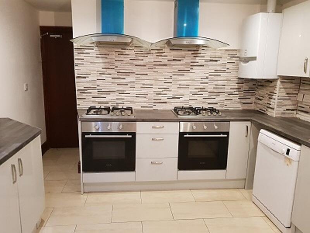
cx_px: 155
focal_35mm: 26
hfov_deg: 67.3
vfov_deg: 53.1
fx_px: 233
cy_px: 116
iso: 500
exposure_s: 1/50
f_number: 1.7
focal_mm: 4.2
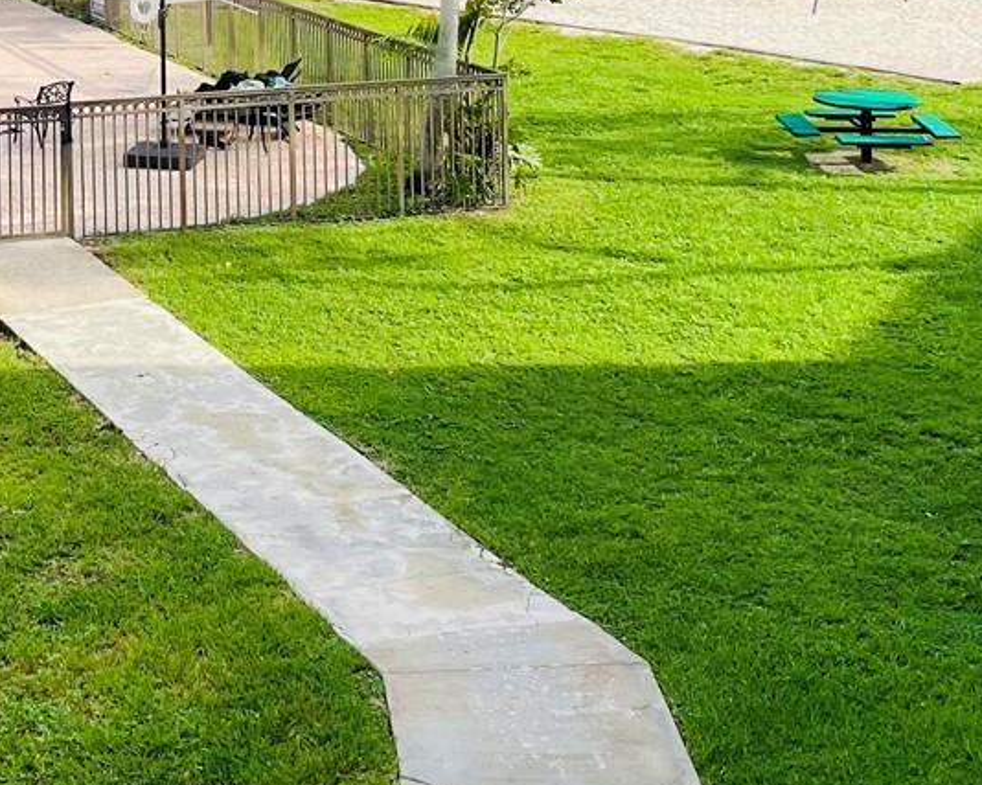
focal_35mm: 76
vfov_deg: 18.9
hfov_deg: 24.1
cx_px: 26
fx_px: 2208
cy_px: -188
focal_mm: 4.2
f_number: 1.6
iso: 32
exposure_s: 1/855
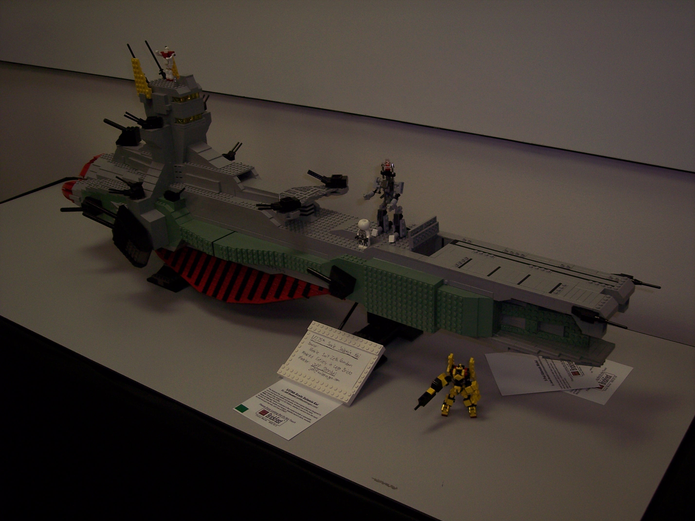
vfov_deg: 36.8
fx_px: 783
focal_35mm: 39
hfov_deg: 47.9
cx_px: 348
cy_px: 260
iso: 100
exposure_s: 1/60
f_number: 2.8
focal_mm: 8
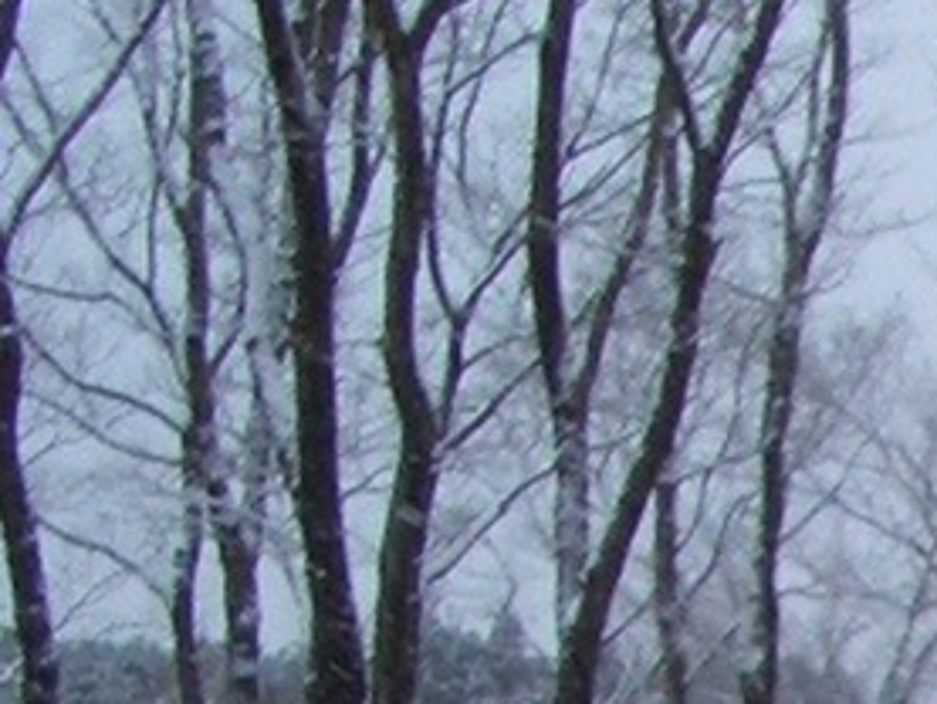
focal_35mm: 202
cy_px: 1587
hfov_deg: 8.7
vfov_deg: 7.0
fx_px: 5470
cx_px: 2419
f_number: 4.3
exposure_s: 1/200
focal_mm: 5.8
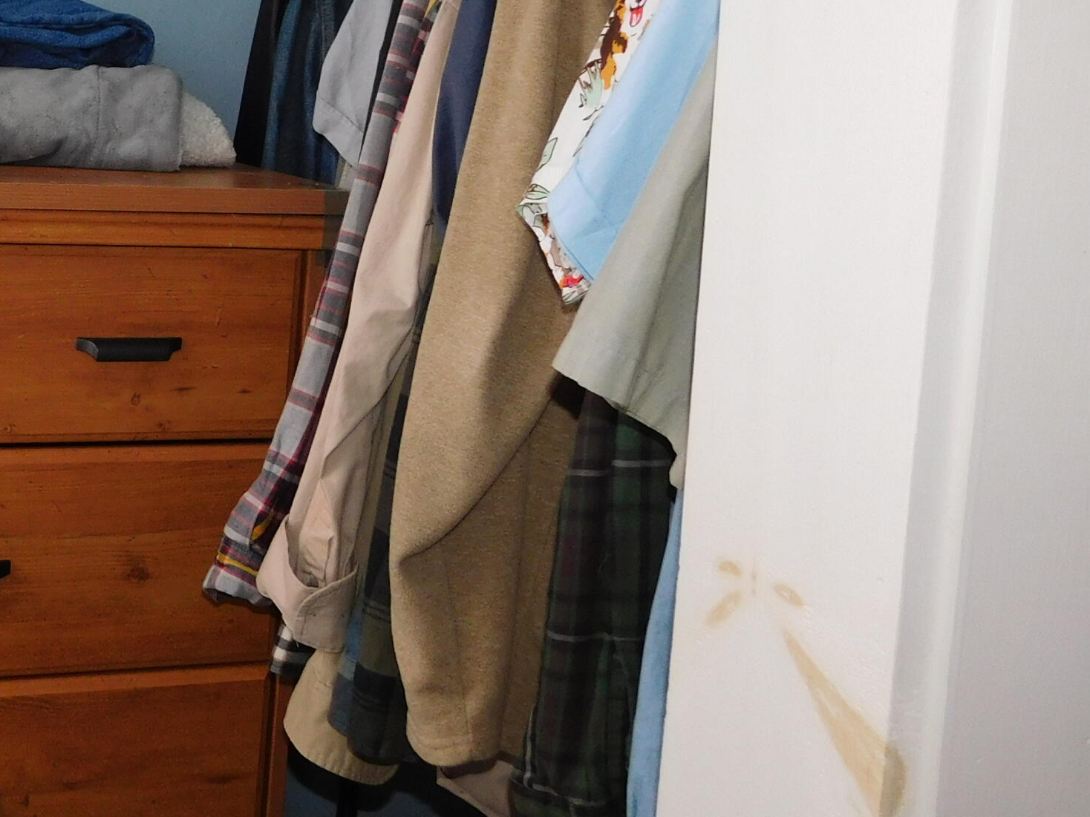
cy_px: 162
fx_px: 1480
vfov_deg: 30.1
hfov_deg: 37.0
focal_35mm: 47
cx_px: 49
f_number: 3
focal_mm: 4
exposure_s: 1/30
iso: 200
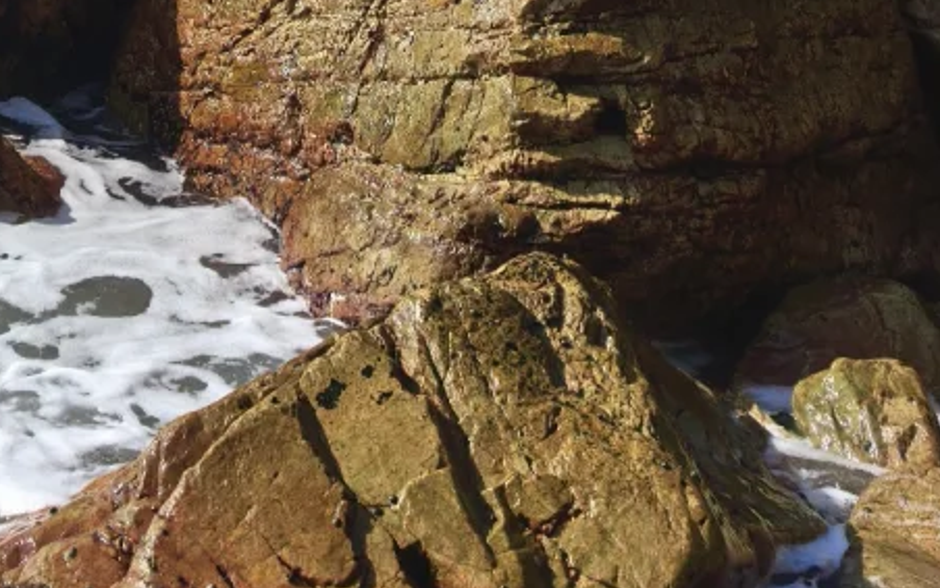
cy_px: -721
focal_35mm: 81
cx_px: 35
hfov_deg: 24.5
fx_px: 2076
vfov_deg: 13.1
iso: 50
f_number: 2
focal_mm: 8.5
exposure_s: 1/6579
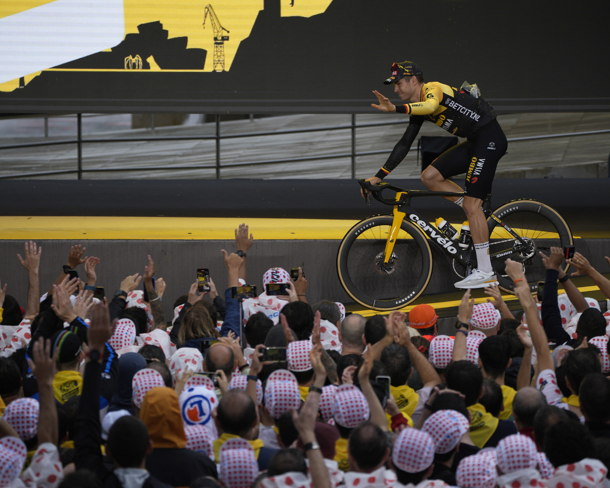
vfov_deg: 6.0
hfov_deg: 7.5
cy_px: 243
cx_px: 335
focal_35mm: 259
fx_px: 4675
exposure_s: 1/500
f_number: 5.6
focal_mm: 229
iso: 800
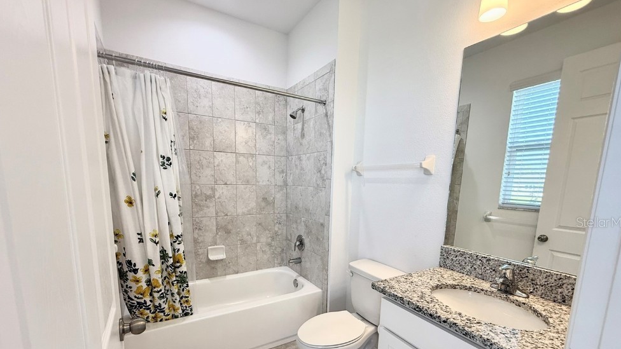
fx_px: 263
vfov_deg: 65.9
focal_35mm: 16
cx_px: 310
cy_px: 222
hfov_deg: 99.4
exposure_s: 1/120
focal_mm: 2.22
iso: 100
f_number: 2.2
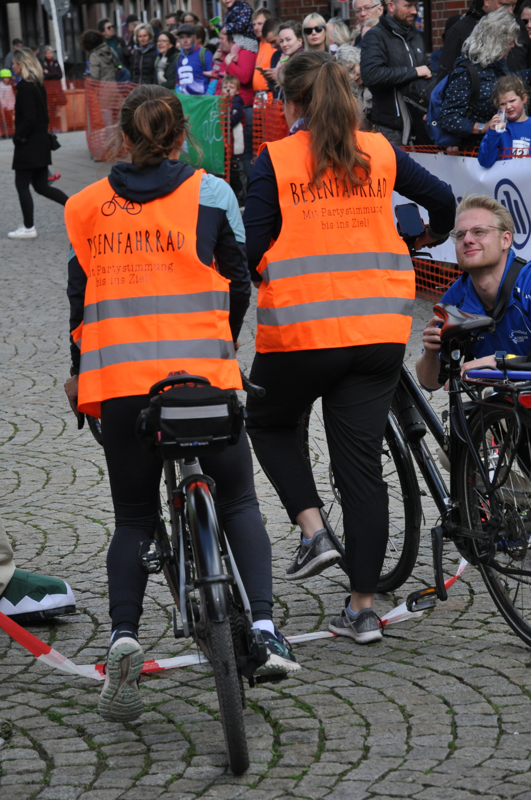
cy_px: 400
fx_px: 2828
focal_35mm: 128
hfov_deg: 10.7
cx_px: 266
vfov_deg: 16.1
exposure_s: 1/1000
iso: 800
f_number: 5.6
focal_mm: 85
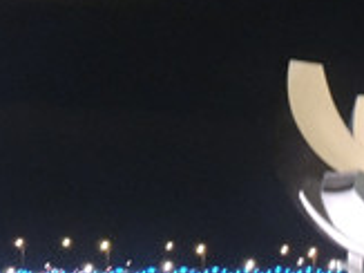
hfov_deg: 8.6
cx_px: 226
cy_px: 65
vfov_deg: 6.4
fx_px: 2427
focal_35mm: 231
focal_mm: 8.3
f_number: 3.5
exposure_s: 1/2.5
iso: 800
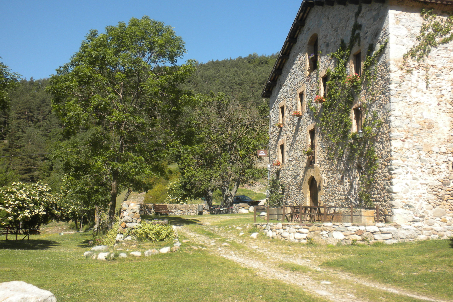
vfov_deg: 31.9
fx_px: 528
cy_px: 136
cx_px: 216
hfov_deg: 46.4
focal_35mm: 42
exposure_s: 1/500
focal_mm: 6.6
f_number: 3.5
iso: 64
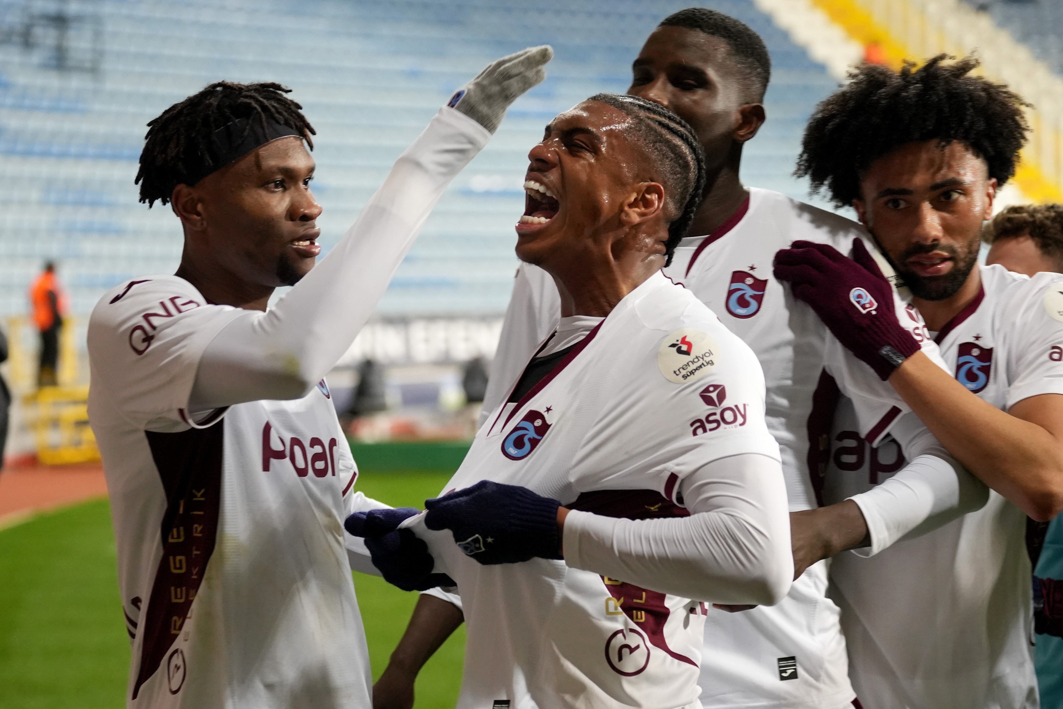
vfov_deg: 13.0
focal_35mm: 105
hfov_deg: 19.5
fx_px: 3100
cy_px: 354
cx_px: 532
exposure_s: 1/320
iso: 3200
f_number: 2.8
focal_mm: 70
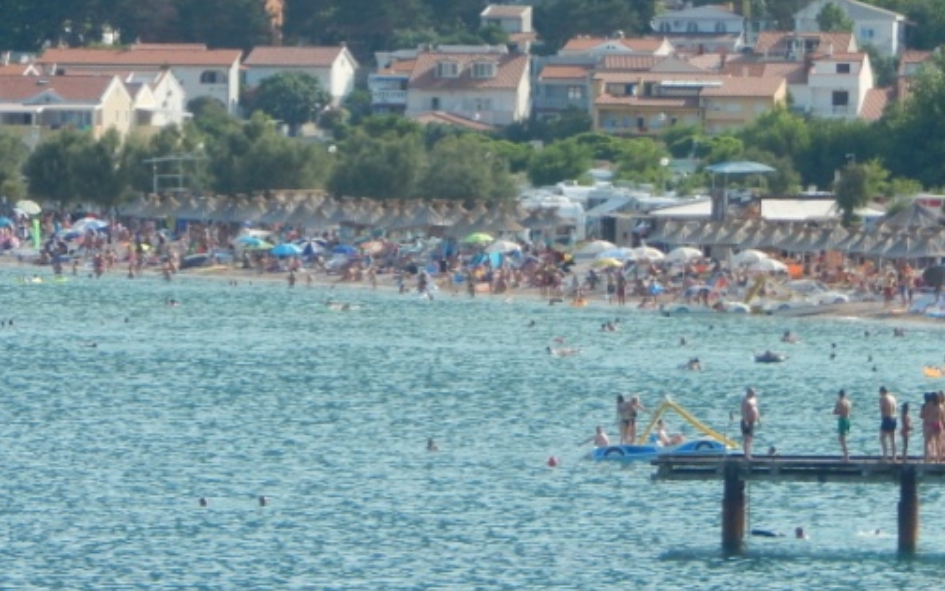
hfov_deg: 4.7
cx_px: 279
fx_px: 11486
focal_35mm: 446
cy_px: 197
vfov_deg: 2.9
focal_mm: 37.1
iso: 125
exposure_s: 1/400
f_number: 5.4
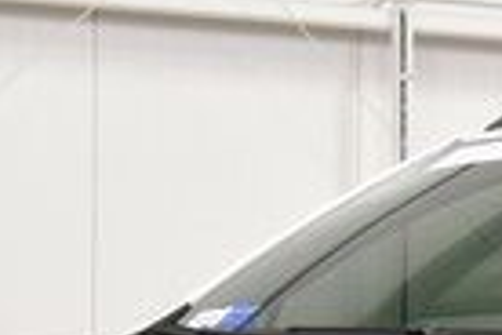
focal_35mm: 278
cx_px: 629
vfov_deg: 4.9
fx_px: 3876
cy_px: 435
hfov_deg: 7.3
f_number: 8
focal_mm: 40
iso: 1600
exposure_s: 1/60
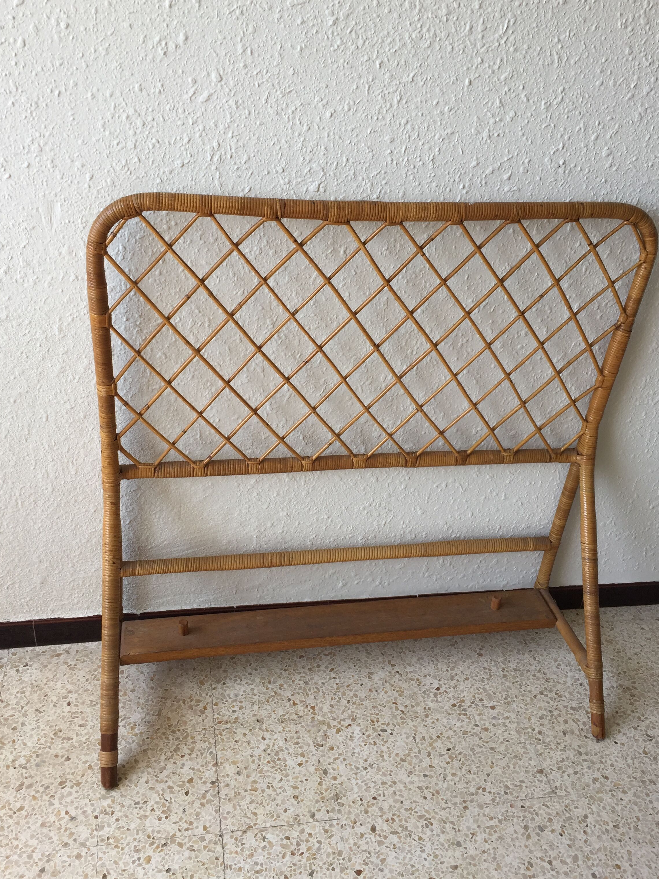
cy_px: 415
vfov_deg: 58.3
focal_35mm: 31
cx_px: 316
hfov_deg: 45.4
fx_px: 787
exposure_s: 1/257
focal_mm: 4.15
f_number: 2.2
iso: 32
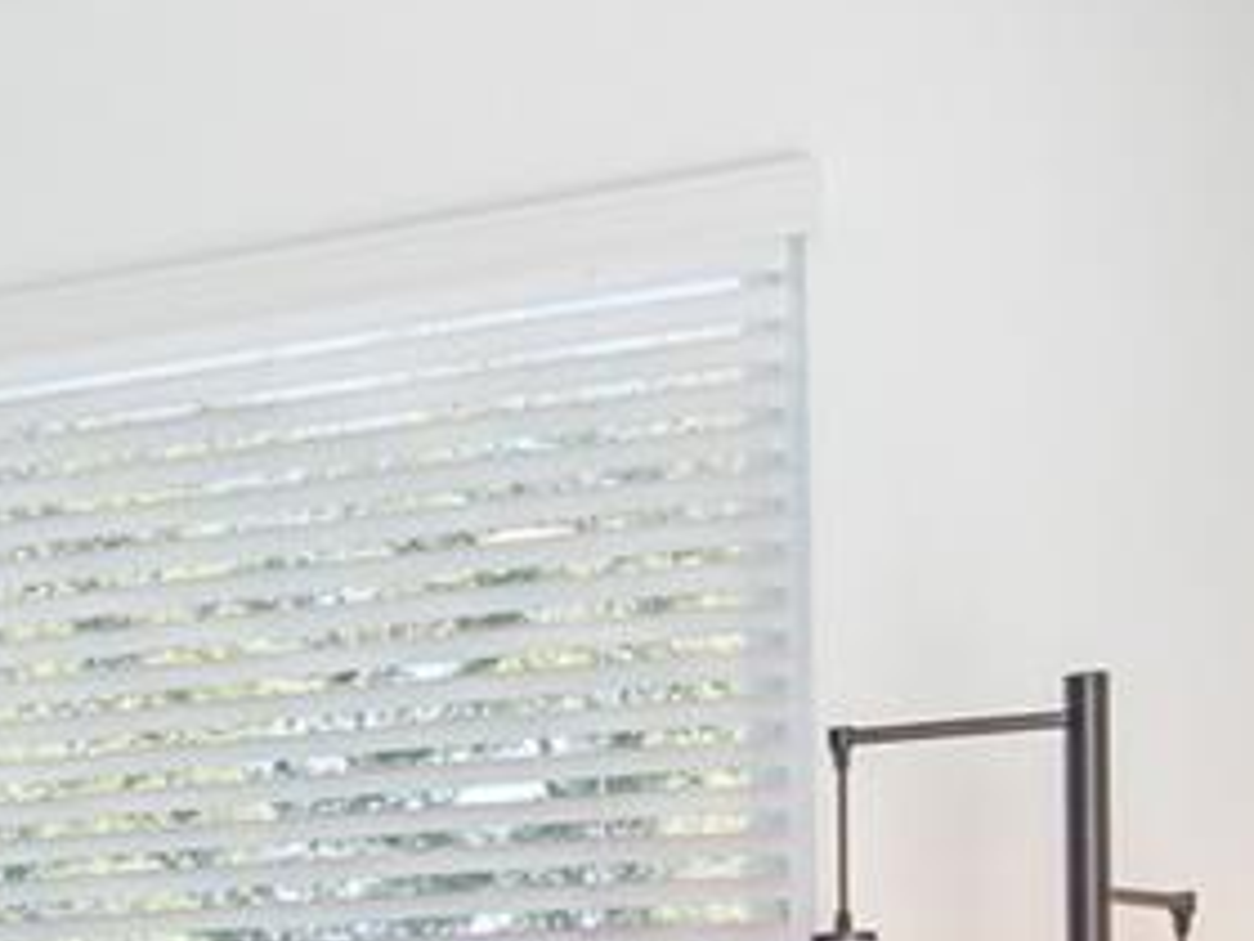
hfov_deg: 13.0
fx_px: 3188
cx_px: -2127
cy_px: 1291
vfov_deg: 15.8
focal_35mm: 88
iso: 800
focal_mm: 16
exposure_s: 1/125
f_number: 10
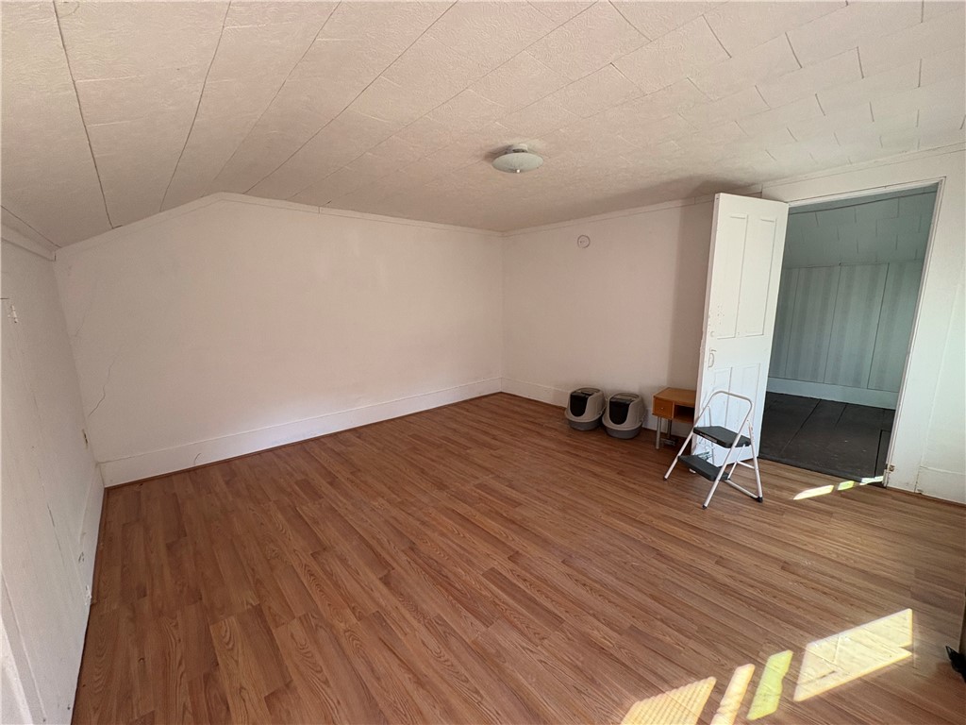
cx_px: 483
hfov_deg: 102.1
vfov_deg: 85.7
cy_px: 362
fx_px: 391
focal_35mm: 14
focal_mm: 2.22
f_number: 2.2
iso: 160
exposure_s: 1/99
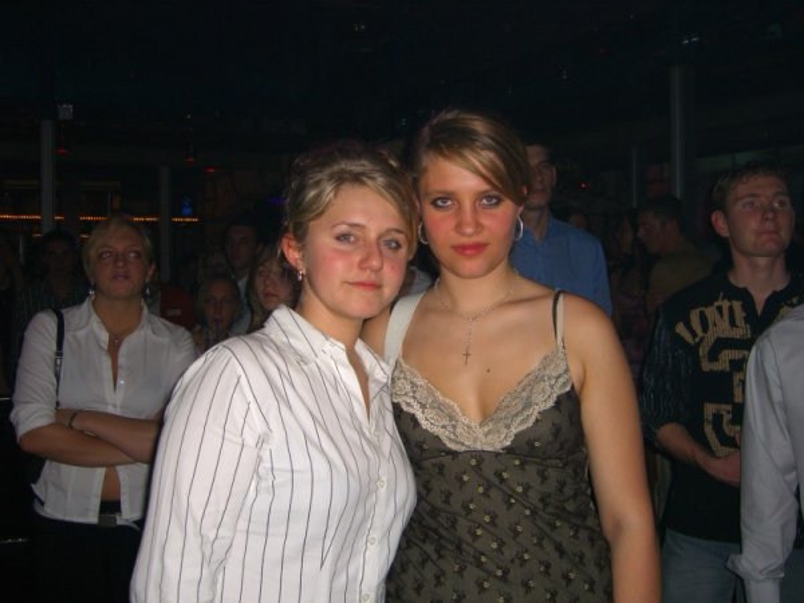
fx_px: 883
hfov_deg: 49.0
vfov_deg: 37.7
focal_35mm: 38
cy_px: 302
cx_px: 402
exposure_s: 1/60
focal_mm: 7.9
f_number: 2.8
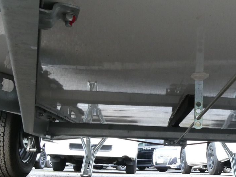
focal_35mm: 54
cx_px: 188
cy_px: 104
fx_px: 368
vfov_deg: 27.0
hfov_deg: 34.5
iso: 320
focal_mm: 4.3
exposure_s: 1/60
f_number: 3.3
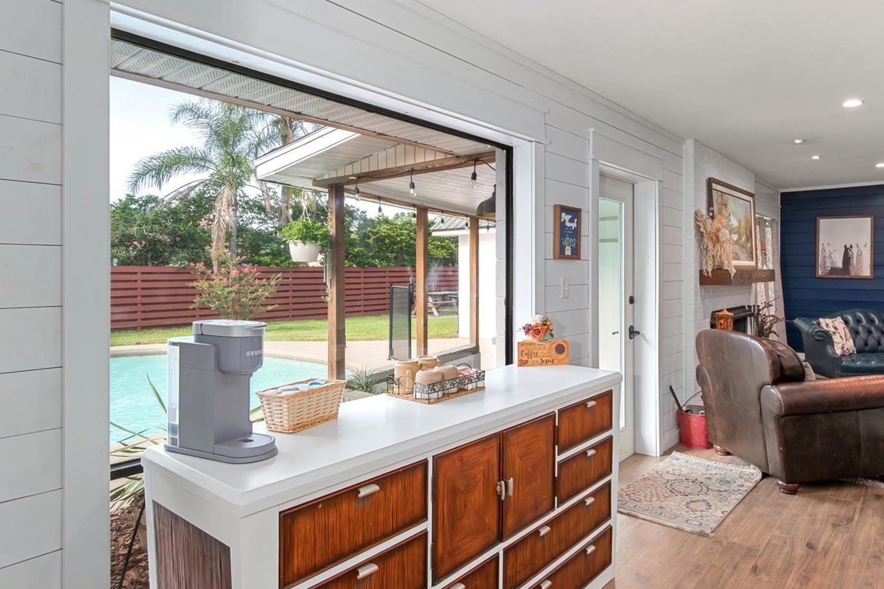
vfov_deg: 55.9
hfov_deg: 76.7
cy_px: 279
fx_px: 554
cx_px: 507
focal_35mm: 23
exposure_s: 1/8
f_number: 9
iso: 250
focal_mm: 13
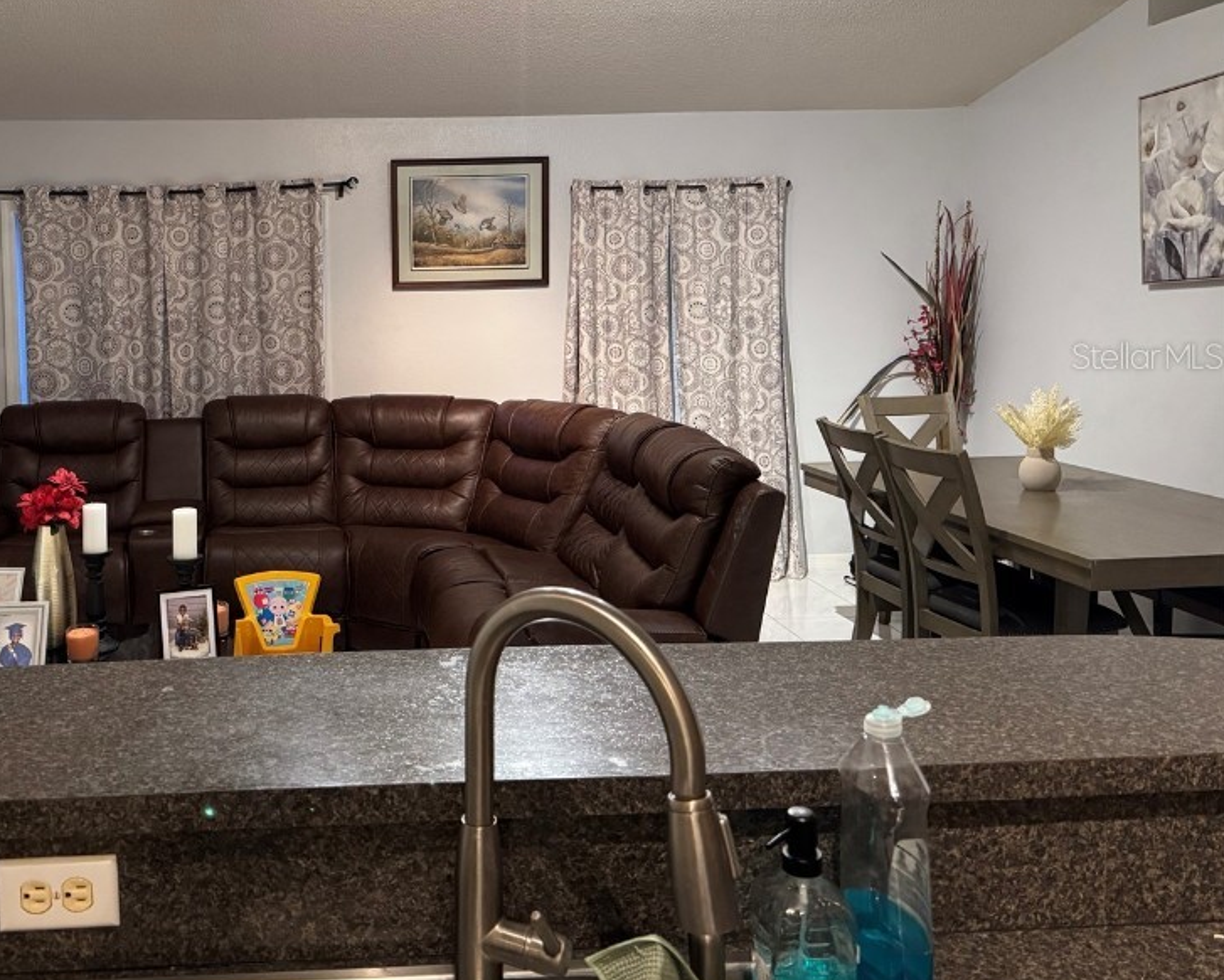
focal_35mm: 33
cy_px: 355
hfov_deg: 52.7
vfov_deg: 44.1
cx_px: 369
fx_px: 1196
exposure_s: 1/60
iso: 640
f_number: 1.78
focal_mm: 6.76
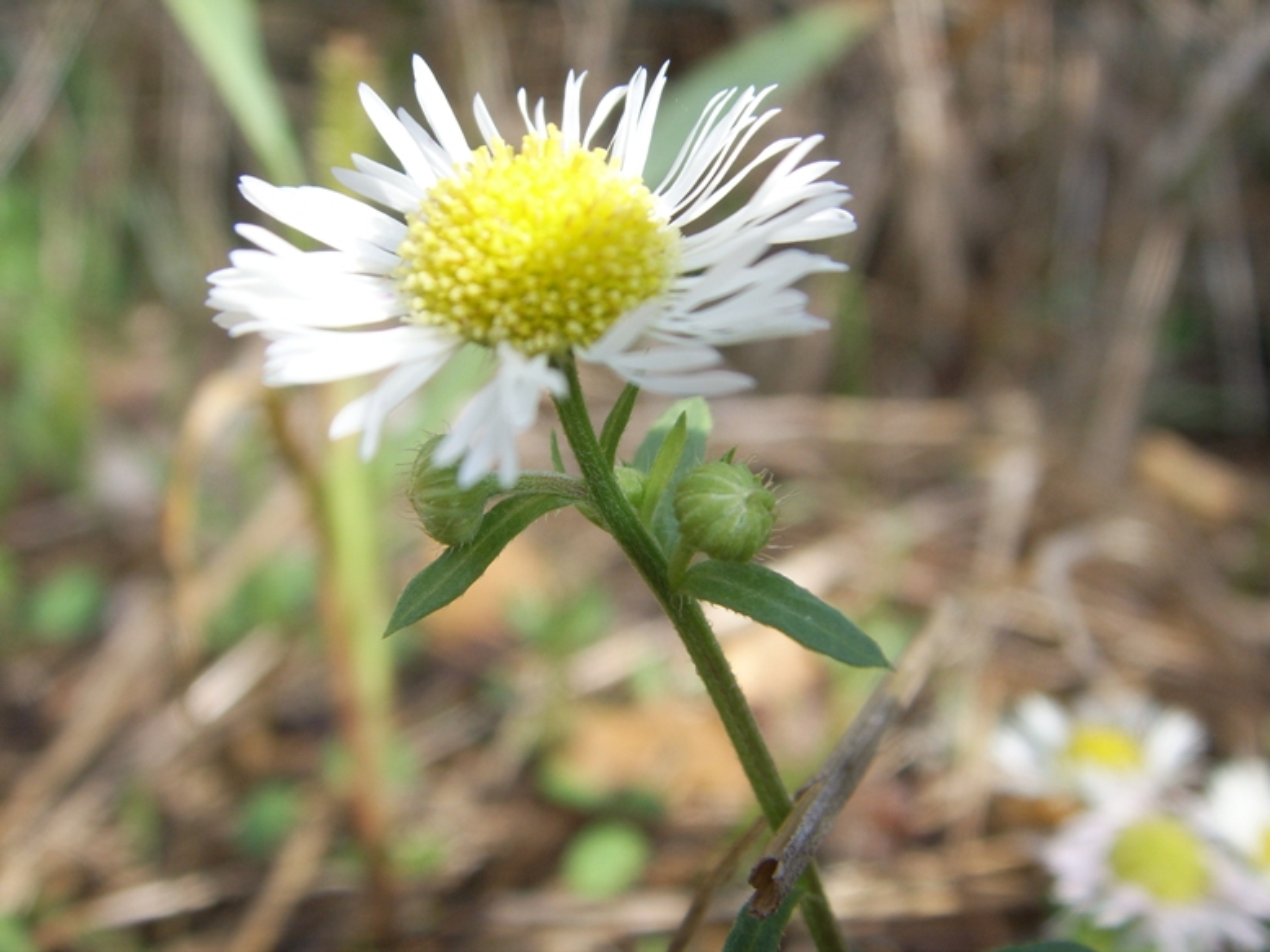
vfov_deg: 36.8
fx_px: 1430
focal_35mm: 39
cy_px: 476
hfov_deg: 47.9
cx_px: 635
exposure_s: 1/125
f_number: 3.5
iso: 50
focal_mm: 6.6
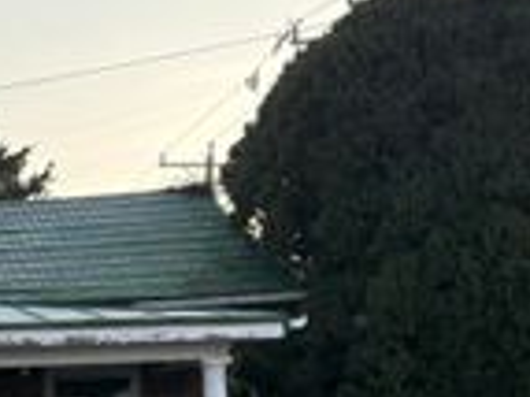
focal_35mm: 84
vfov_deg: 16.8
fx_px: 1285
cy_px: 477
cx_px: -278
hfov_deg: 20.0
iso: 100
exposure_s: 1/2801
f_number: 1.78
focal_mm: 6.76
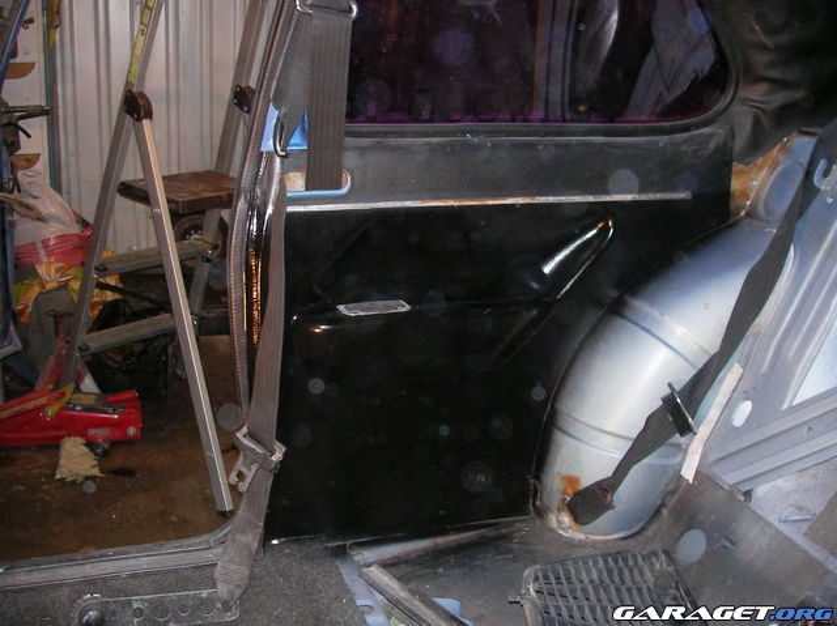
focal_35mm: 38
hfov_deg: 49.0
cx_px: 418
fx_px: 918
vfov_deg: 37.7
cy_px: 313
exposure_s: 1/30
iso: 151
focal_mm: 6.3
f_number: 3.3
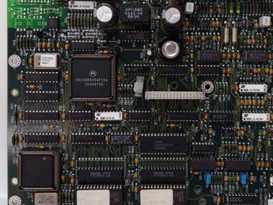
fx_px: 371
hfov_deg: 40.2
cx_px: 167
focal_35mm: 47
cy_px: 75
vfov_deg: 30.8
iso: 218
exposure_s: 1/33
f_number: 2
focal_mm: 3.79
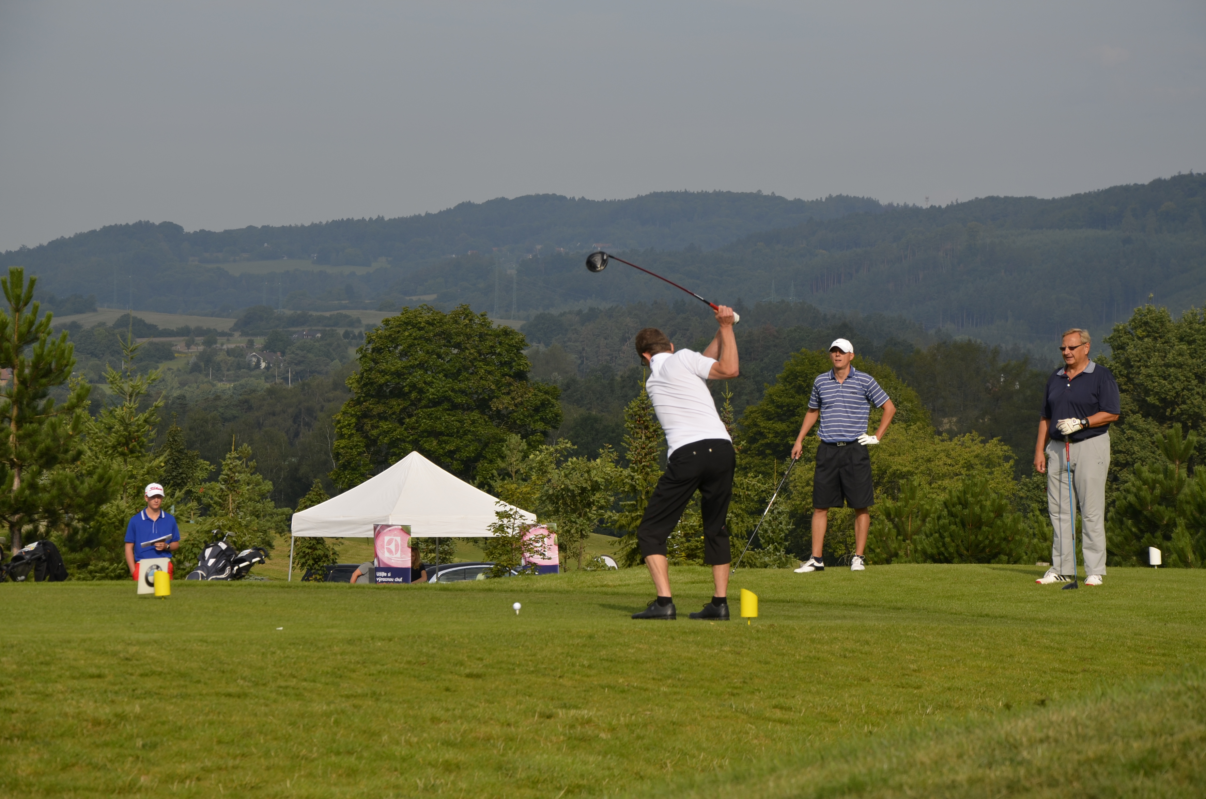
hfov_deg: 14.9
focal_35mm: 138
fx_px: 4613
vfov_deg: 9.9
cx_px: 603
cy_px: 400
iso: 100
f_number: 9
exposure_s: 1/320
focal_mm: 92
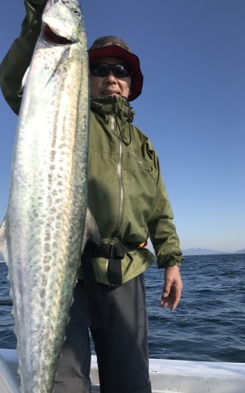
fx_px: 321
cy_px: 198
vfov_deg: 62.9
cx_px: 102
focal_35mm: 30
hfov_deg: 41.7
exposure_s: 1/2817
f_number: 1.8
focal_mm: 3.99
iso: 20
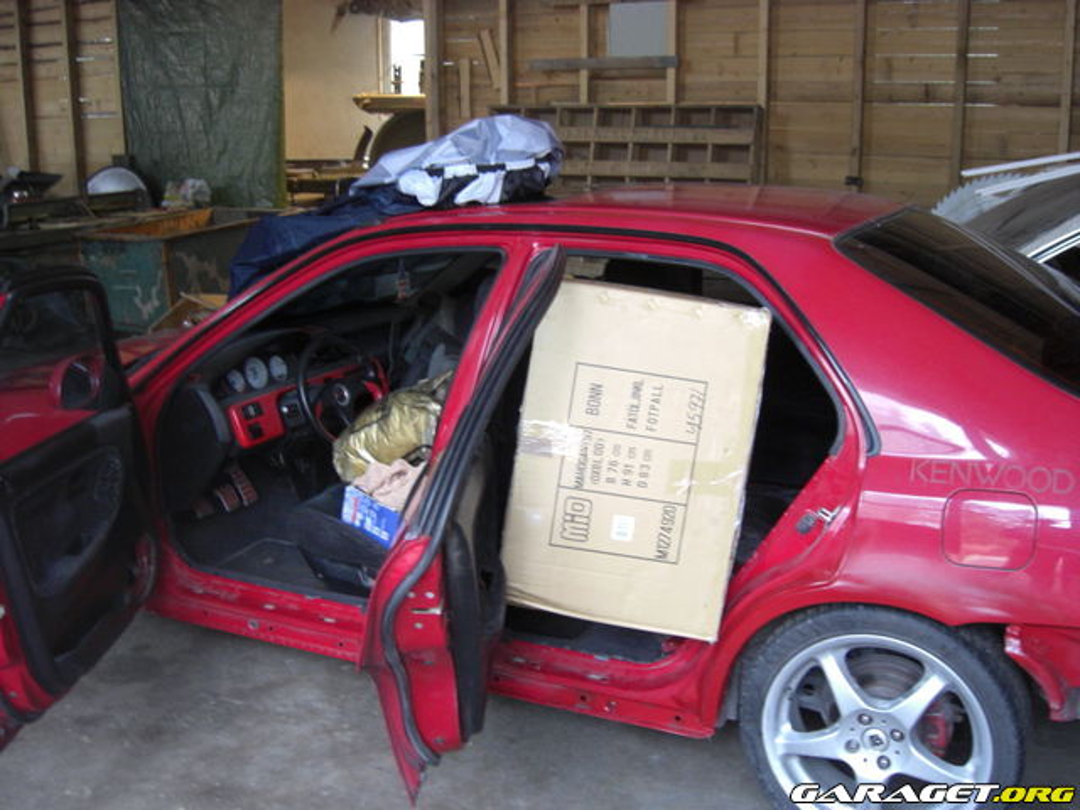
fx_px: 1186
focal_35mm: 38
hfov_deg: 49.0
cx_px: 540
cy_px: 405
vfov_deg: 37.7
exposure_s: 1/50
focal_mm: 7.9
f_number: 2.8
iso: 400
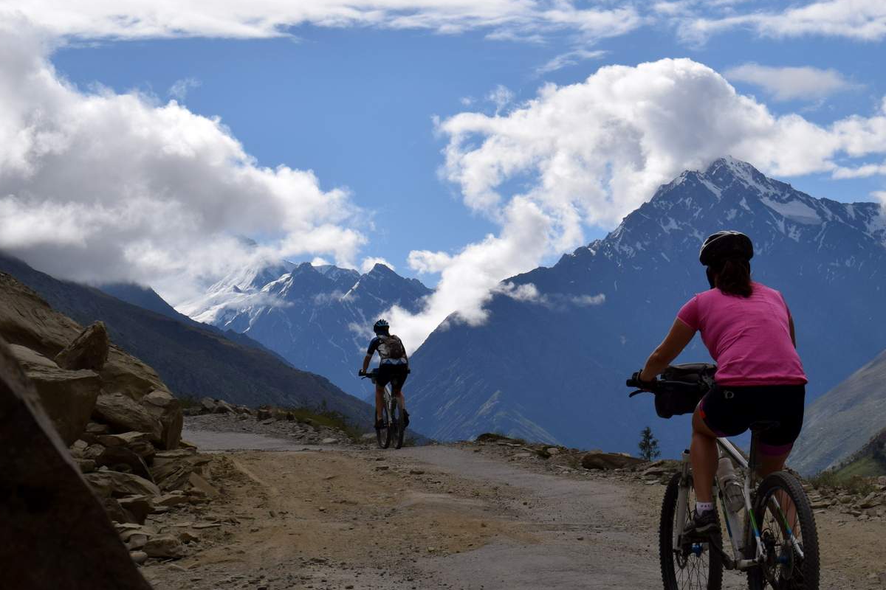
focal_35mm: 120
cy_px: 258
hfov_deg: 17.0
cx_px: 656
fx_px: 2953
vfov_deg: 11.4
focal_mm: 48
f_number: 13
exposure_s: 1/640
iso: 200
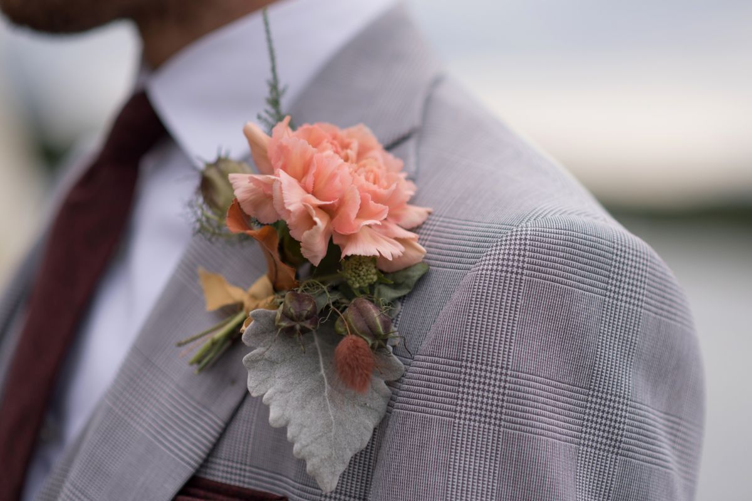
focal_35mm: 85
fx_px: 1775
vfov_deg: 16.1
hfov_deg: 23.9
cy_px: 250
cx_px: 376
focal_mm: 85
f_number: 2.2
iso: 160
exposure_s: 1/4000
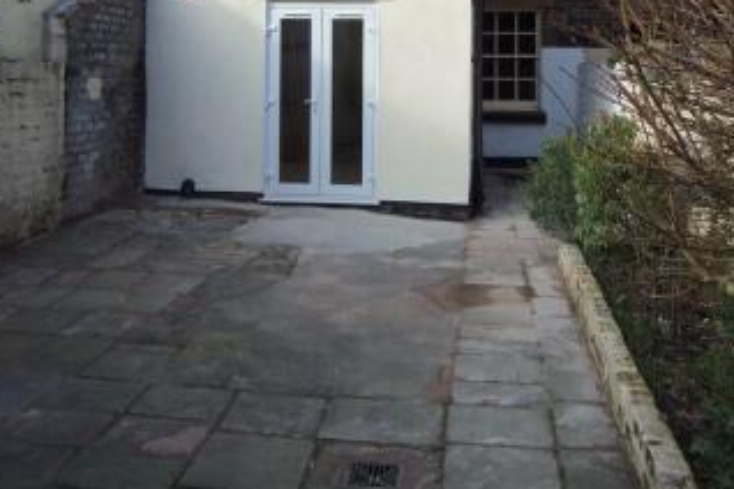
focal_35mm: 40
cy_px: 50
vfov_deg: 31.8
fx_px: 815
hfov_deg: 48.5
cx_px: 362
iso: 64
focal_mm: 5.1
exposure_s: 1/250
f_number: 3.9
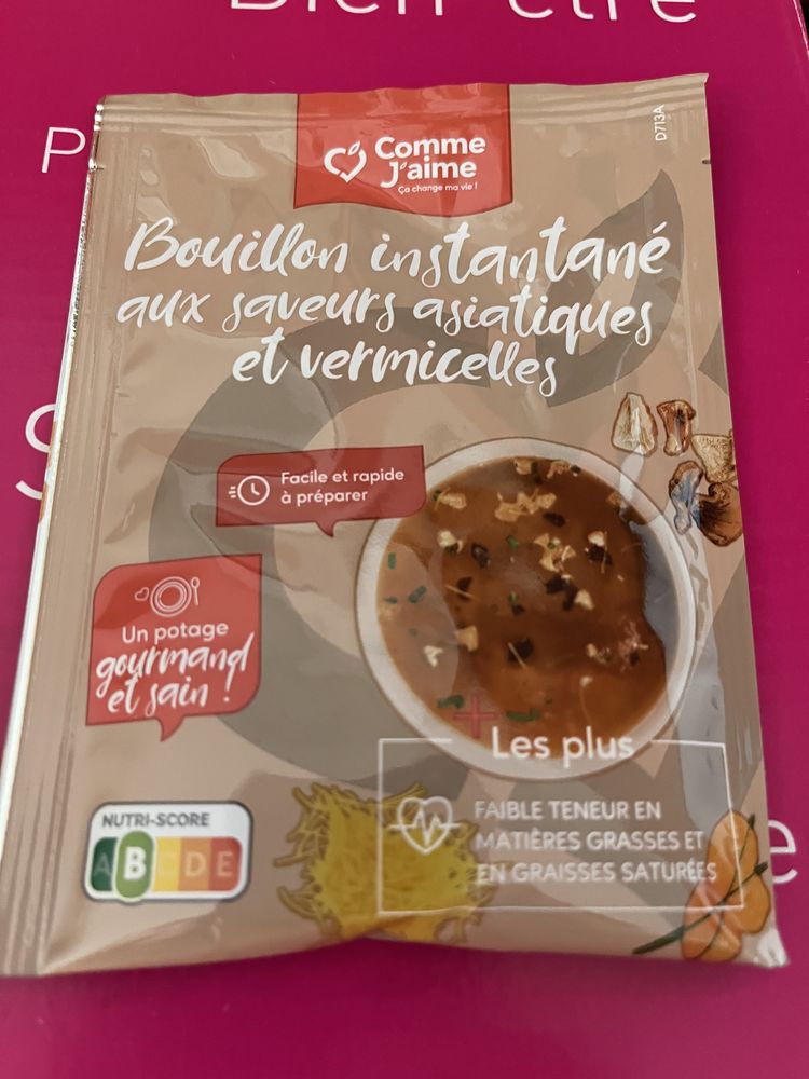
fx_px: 810
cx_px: 404
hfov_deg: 53.1
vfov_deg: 67.3
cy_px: 540
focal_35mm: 26
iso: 640
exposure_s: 1/40
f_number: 1.6
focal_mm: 5.1
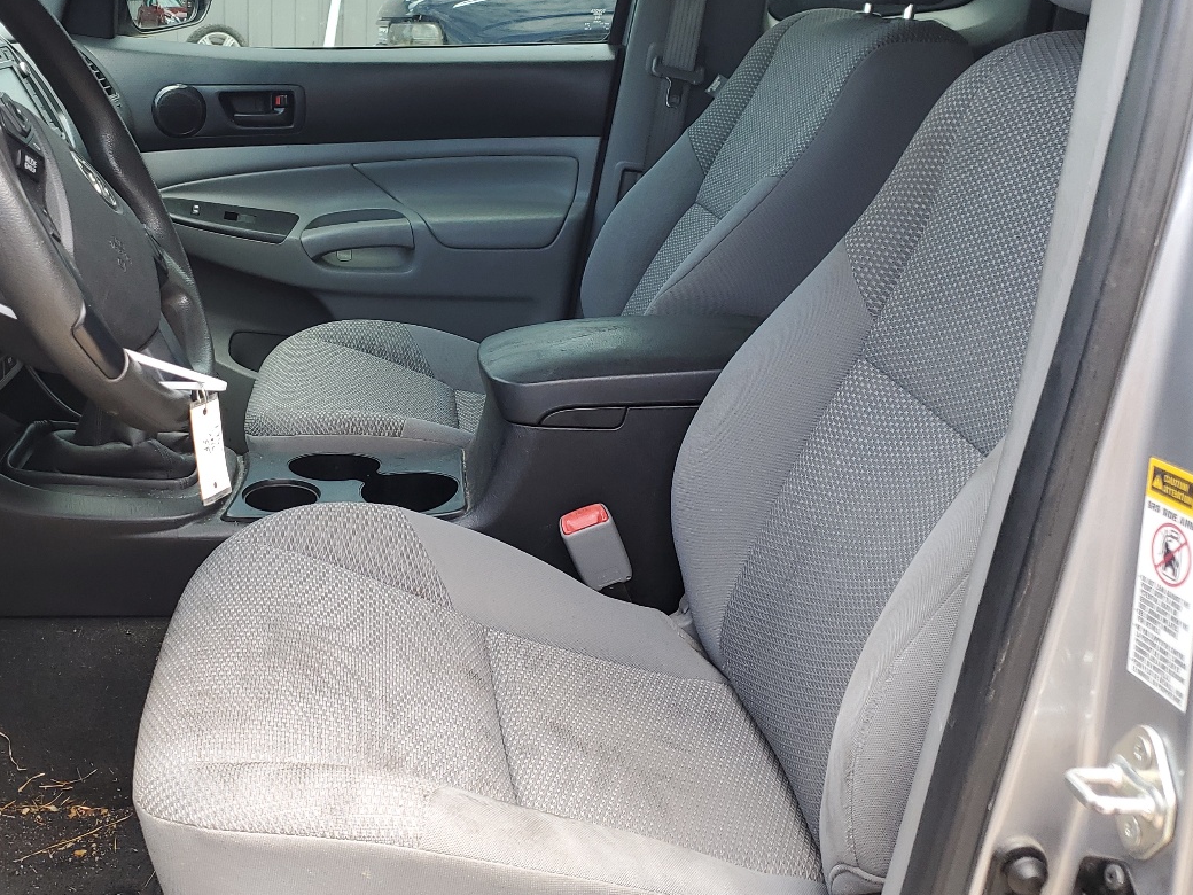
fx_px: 1379
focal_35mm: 40
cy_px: 364
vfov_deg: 35.8
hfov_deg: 45.8
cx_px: 362
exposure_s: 1/294
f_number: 1.5
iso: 50
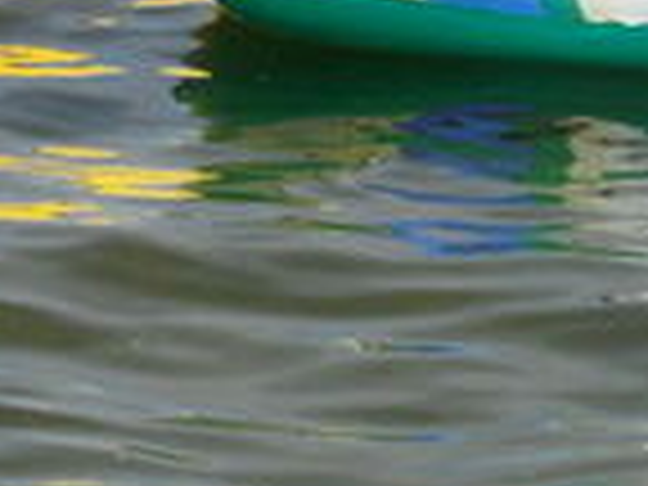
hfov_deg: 5.9
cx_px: -664
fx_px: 6121
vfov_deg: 4.5
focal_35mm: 327
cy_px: -297
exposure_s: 1/500
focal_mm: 13.2
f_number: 4.2
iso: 80
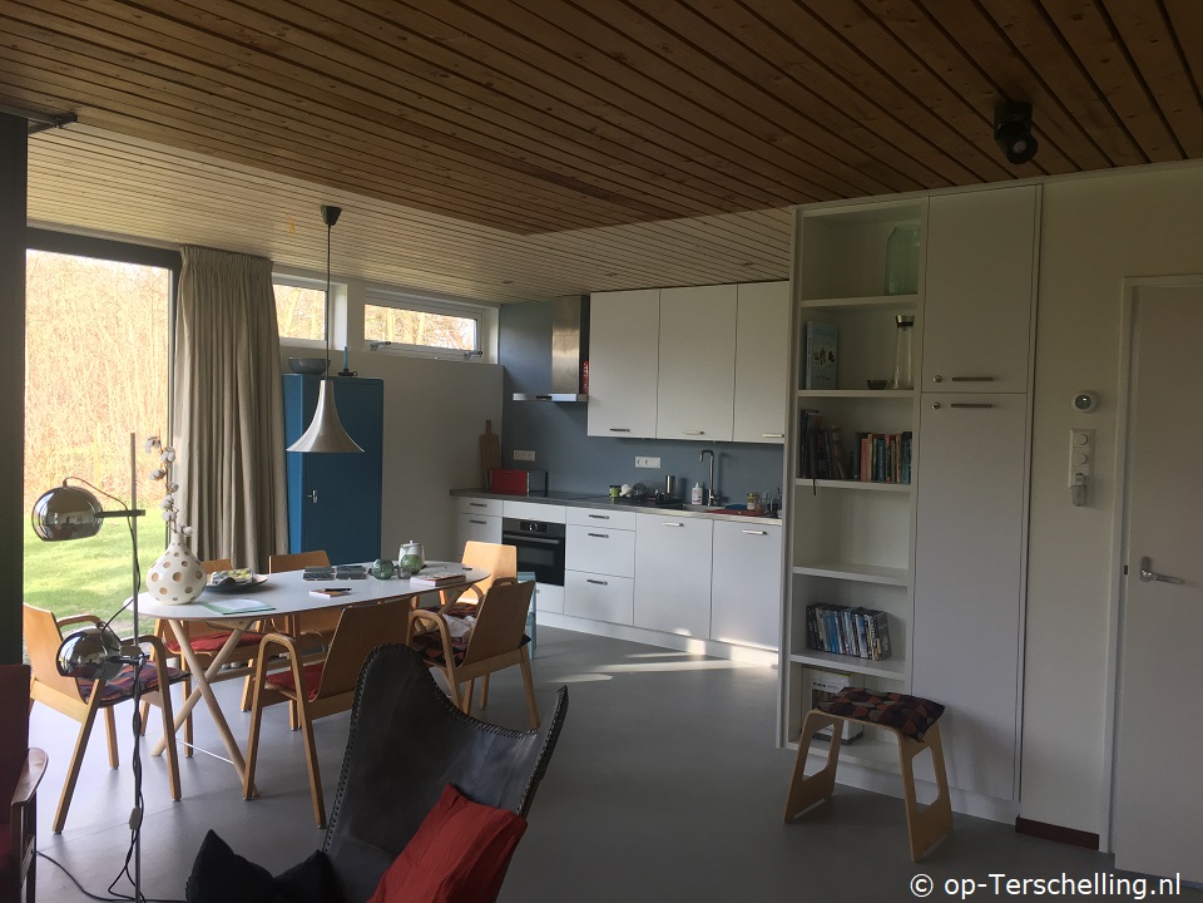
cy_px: 452
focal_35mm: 29
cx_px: 602
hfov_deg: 61.7
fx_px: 1008
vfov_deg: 48.2
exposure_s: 1/100
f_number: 2.2
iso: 40
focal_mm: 4.15
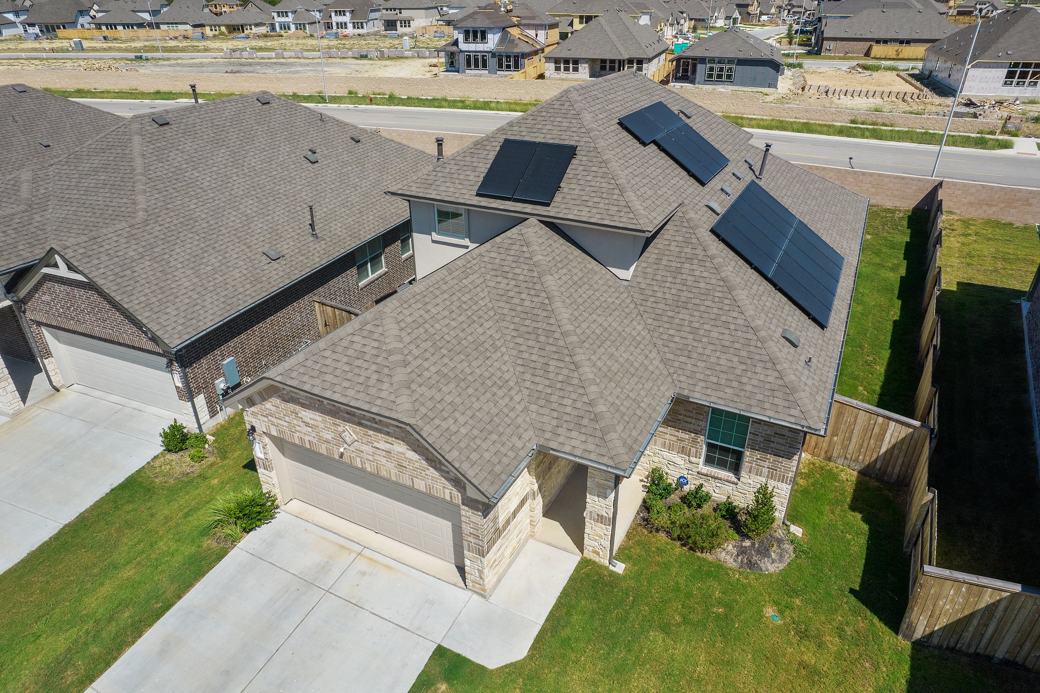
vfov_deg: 57.2
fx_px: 635
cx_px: 520
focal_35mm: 22
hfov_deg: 78.6
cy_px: 346
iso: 100
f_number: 2.8
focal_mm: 8.38
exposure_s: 1/3200
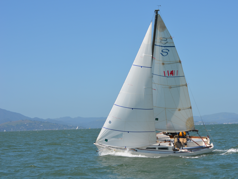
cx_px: 132
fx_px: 701
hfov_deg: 19.3
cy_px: 89
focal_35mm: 102
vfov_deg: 14.5
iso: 100
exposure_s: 1/320
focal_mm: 62
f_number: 9
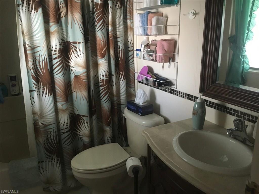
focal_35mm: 29
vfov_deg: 48.2
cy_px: 97
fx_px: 217
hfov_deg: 61.7
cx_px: 130
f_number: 2.2
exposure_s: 1/30
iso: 160
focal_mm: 4.15
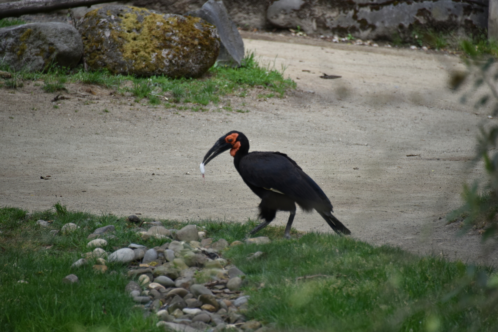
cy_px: 166
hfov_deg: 6.9
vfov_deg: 4.6
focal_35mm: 300
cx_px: 249
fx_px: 4151
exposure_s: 1/640
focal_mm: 300
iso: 450
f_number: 5.6
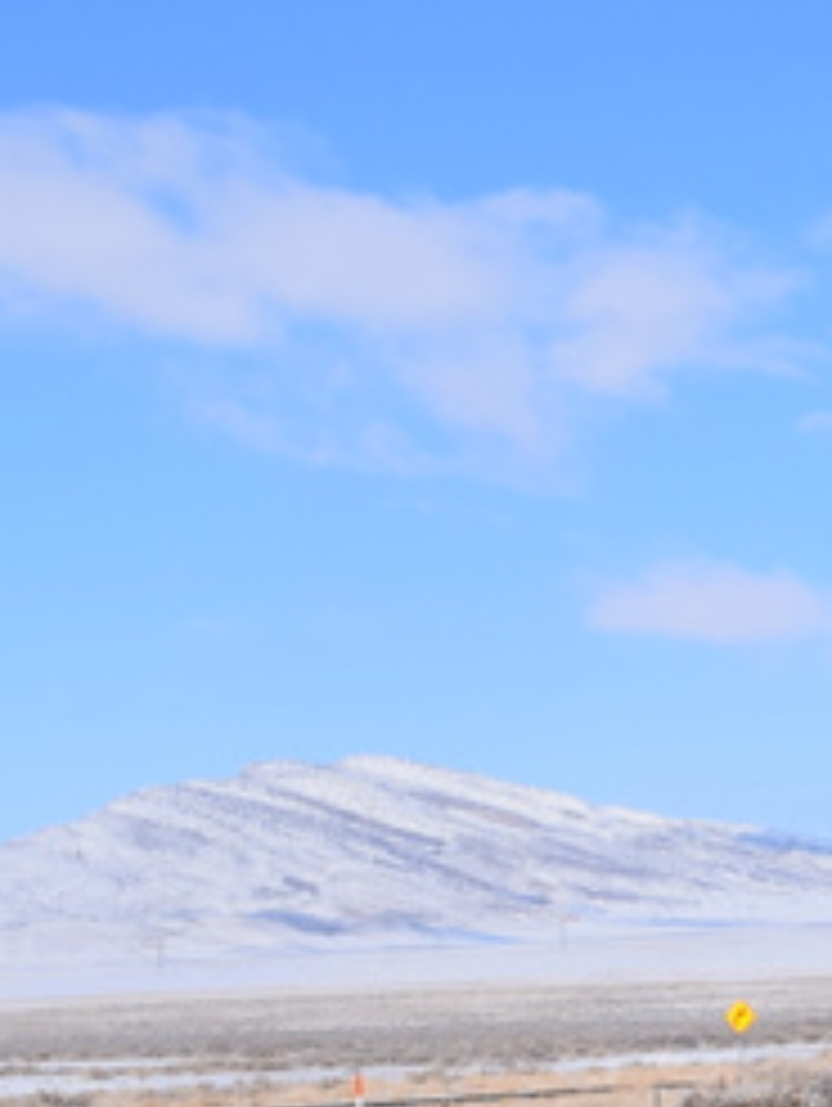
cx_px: 1543
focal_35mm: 132
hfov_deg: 10.5
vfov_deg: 14.7
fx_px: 4223
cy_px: 1096
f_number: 10
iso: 200
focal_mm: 22
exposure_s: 1/800
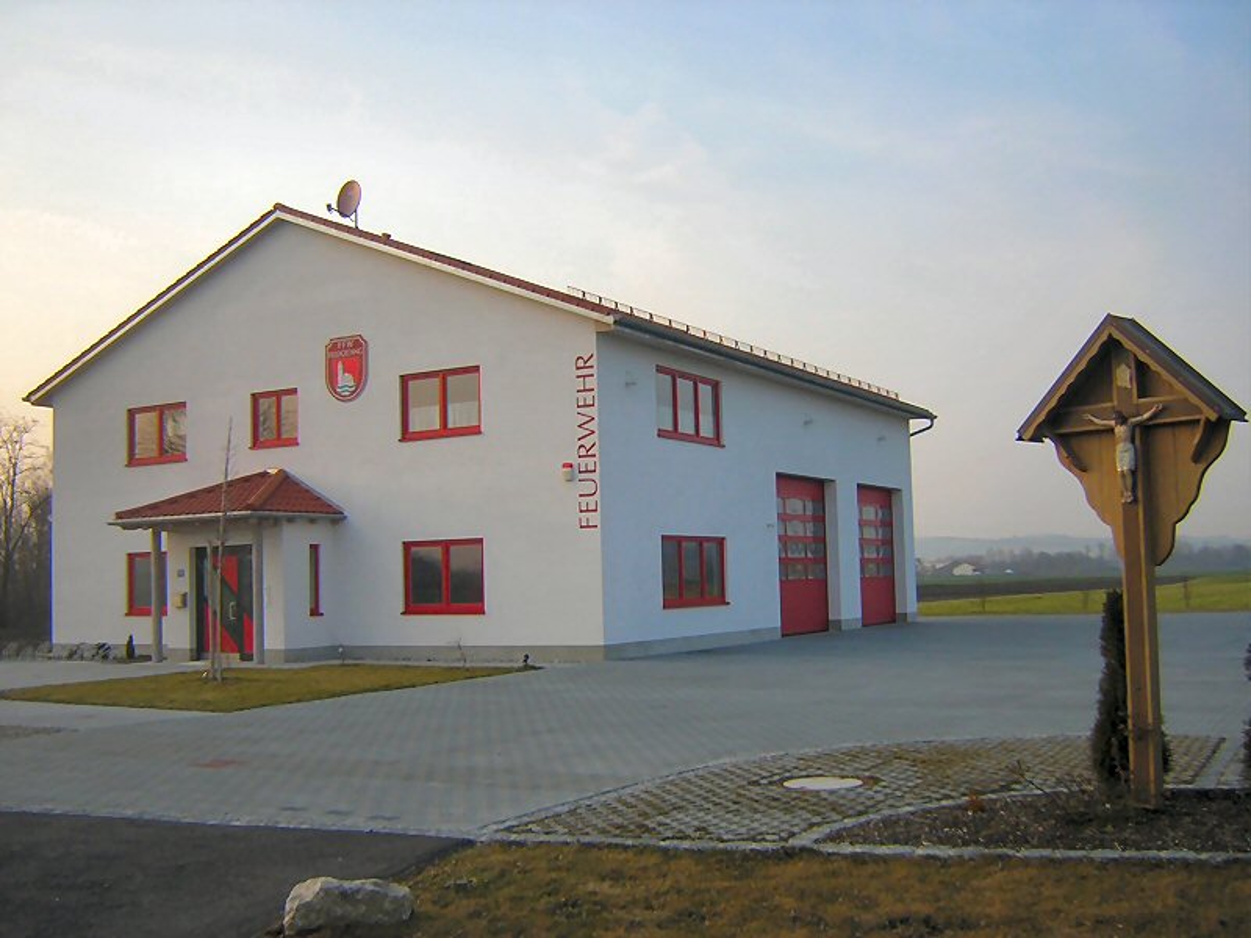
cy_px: 469
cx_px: 626
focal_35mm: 36
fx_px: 1301
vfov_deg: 39.7
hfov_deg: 51.4
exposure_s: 1/435
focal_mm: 4.7
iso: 100
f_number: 2.6
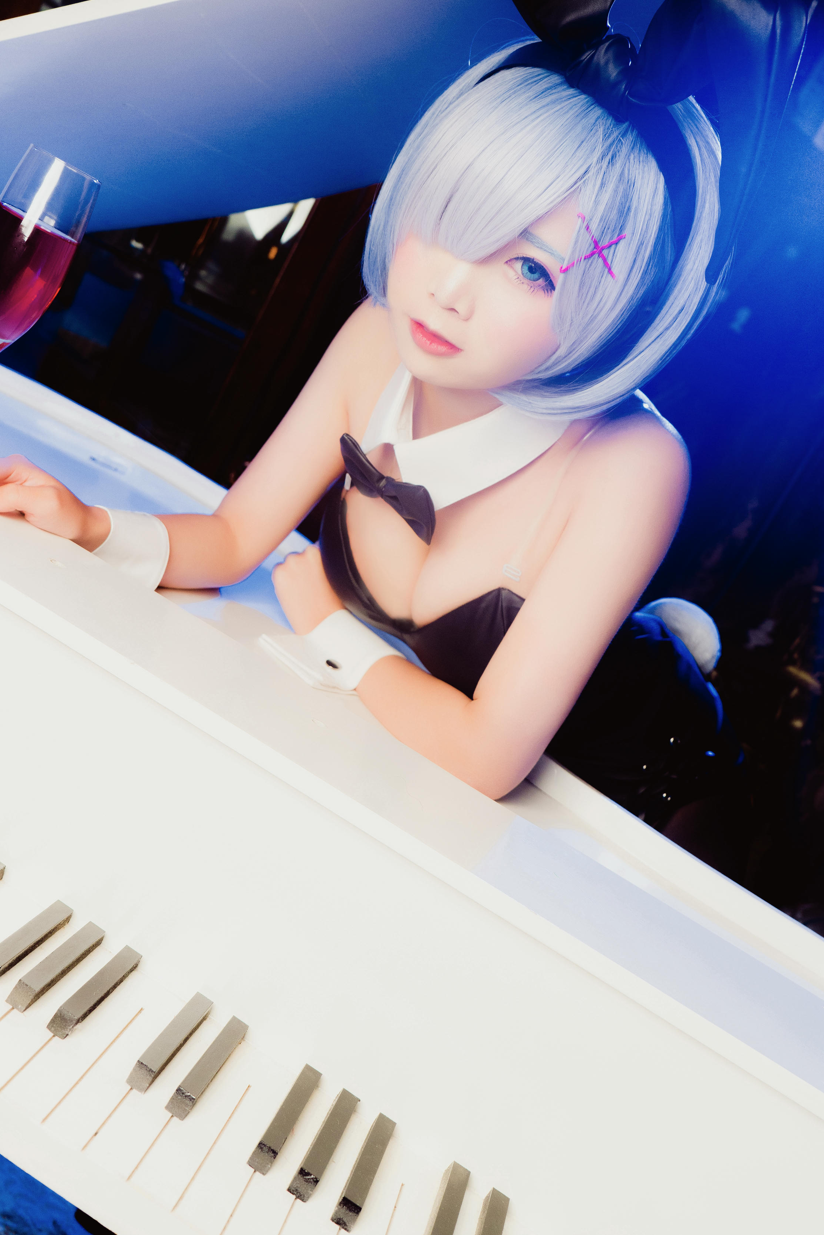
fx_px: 1270
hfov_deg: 35.8
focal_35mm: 37
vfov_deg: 51.9
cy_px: 610
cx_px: 337
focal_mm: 31
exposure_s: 1/80
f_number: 6.3
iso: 1600
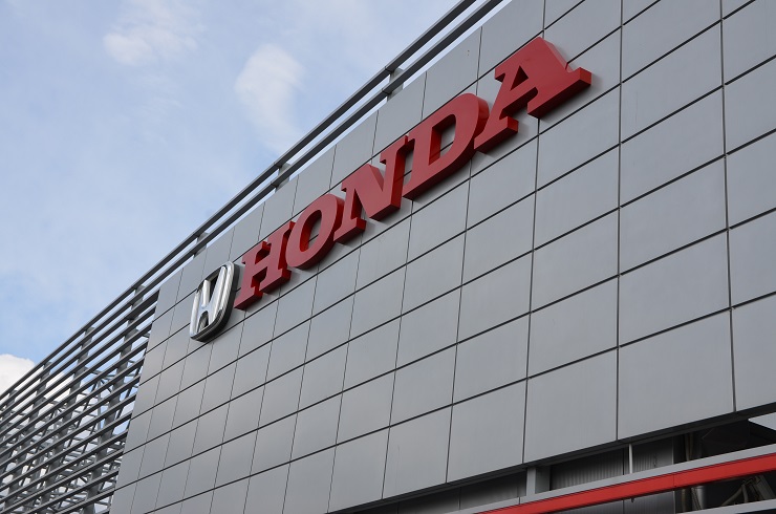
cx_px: 388
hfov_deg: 39.0
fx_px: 1097
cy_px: 257
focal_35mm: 51
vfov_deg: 26.4
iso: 100
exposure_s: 1/250
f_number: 8
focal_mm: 34
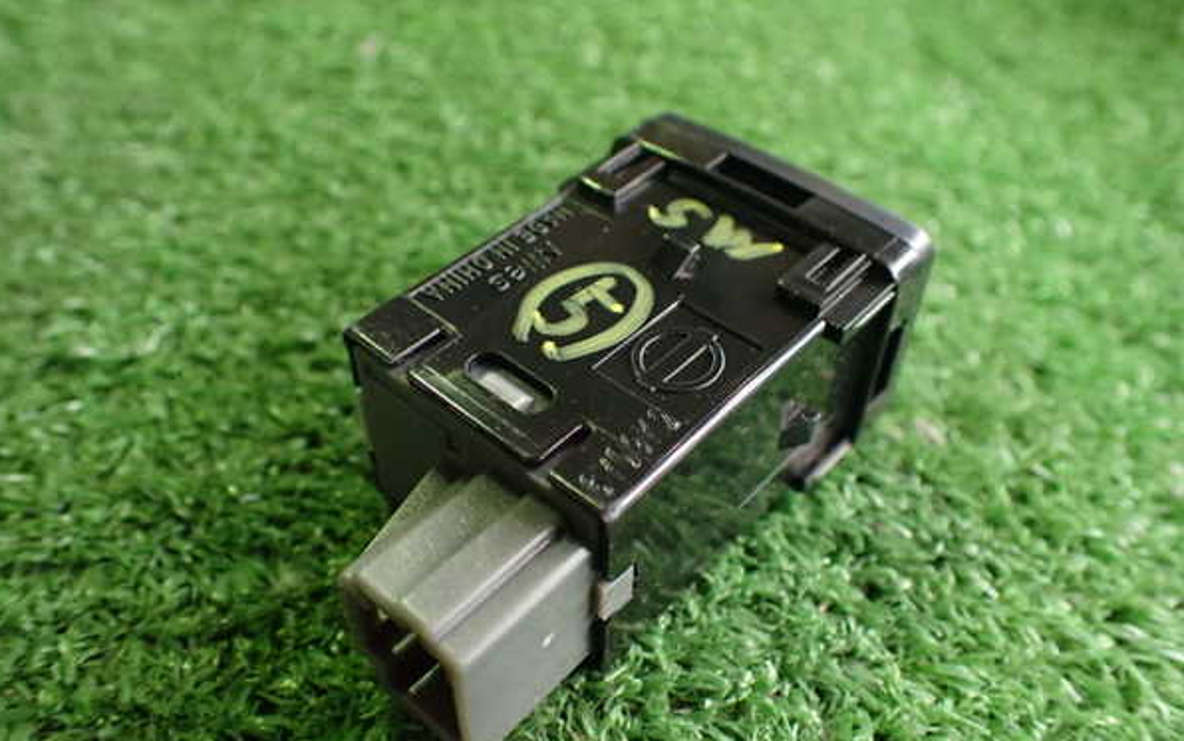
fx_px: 1033
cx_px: 590
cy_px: 397
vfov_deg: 39.4
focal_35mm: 32
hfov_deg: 59.6
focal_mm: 5.4
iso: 800
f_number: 2.3
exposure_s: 1/100
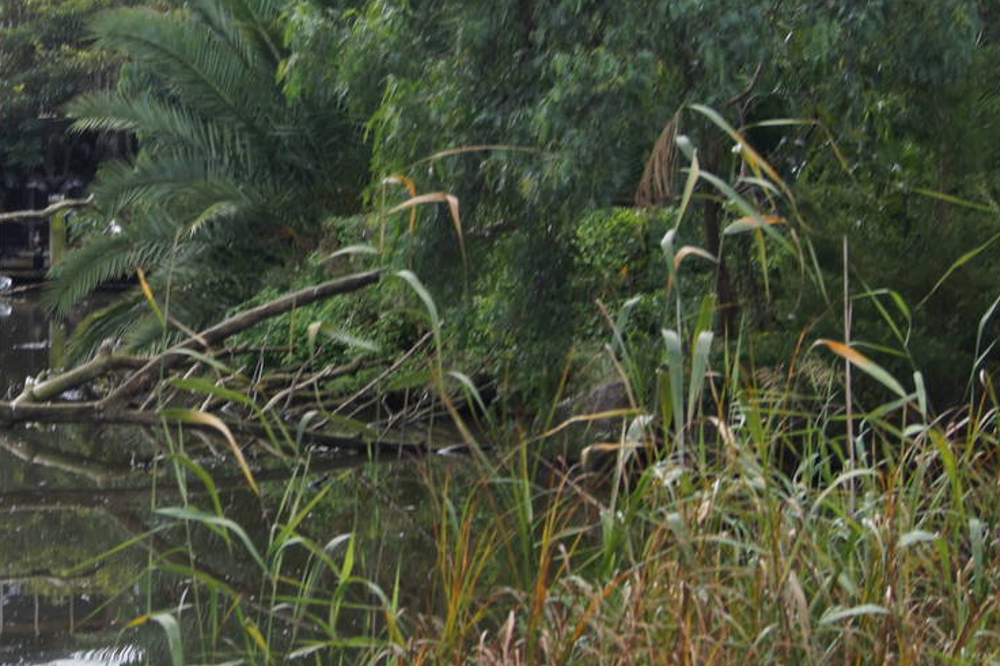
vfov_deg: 12.0
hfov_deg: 17.6
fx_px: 3167
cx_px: 30
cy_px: 145
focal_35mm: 114
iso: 100
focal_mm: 35
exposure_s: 1/60
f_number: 5.6
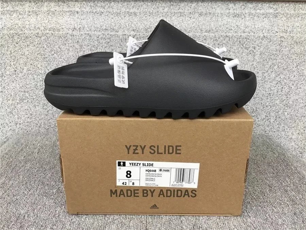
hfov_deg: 58.4
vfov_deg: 45.4
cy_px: 115
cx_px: 153
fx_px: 274
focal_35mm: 31
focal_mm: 3.3
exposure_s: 1/112
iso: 25
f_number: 2.4
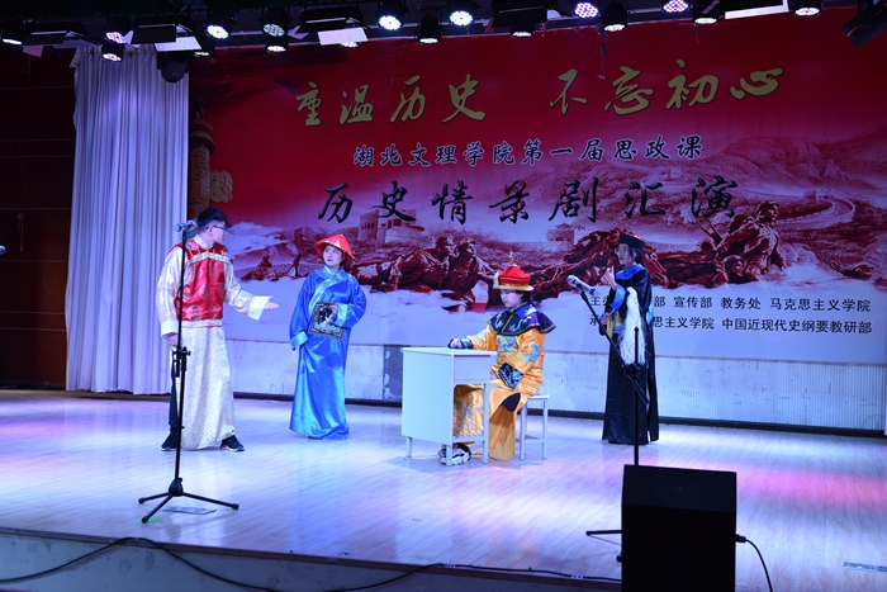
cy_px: 296
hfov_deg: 43.6
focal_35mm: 45
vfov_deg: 29.9
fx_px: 1109
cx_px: 444
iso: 320
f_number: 4.5
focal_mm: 45
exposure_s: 1/80
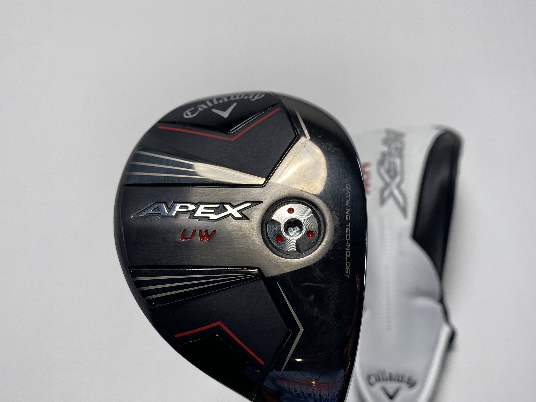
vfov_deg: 41.6
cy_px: 243
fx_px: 526
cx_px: 298
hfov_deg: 53.8
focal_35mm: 34
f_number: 1.8
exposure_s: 1/506
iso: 32
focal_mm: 4.25
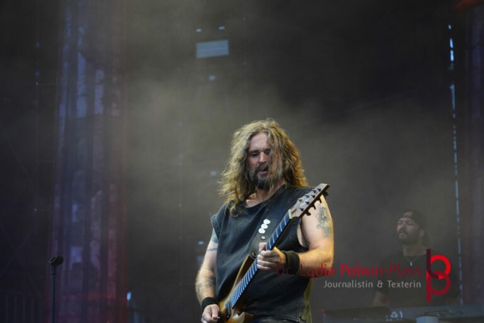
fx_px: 2077
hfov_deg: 13.3
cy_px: 162
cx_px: 242
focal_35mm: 154
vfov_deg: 8.9
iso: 800
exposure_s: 1/160
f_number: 5.6
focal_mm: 103
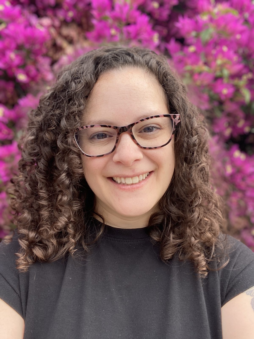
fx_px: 294
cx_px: 127
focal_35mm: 30
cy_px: 170
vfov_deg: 60.0
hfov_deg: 46.8
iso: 25
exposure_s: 1/186
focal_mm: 2.71
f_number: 2.2
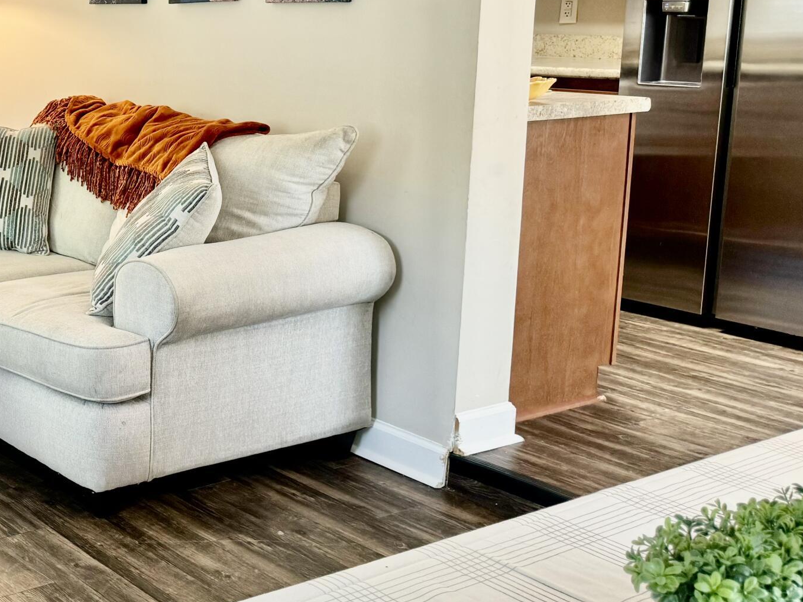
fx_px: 1230
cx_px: -62
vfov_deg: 27.4
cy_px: 211
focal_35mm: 53
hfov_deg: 32.2
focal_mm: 6.76
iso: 160
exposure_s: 1/120
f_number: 1.78
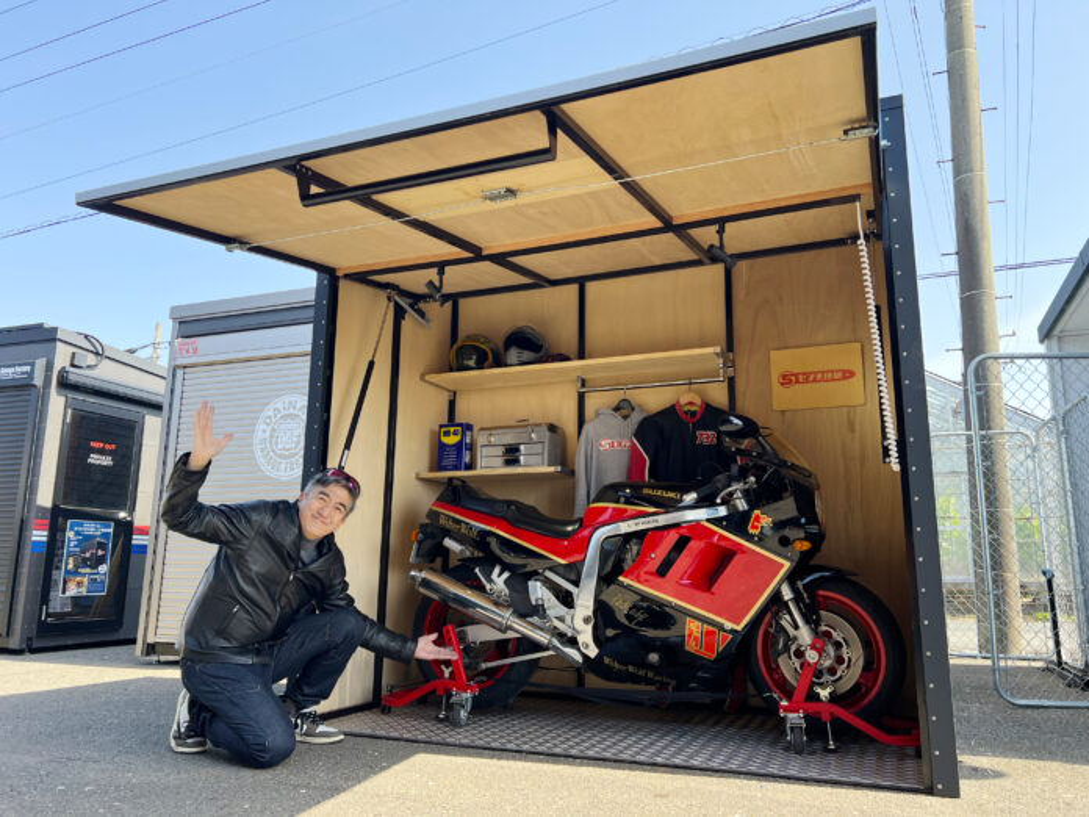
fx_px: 818
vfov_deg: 53.1
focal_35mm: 26
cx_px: 544
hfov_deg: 67.3
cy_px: 408
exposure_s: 1/572
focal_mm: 5.7
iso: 50
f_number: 1.5
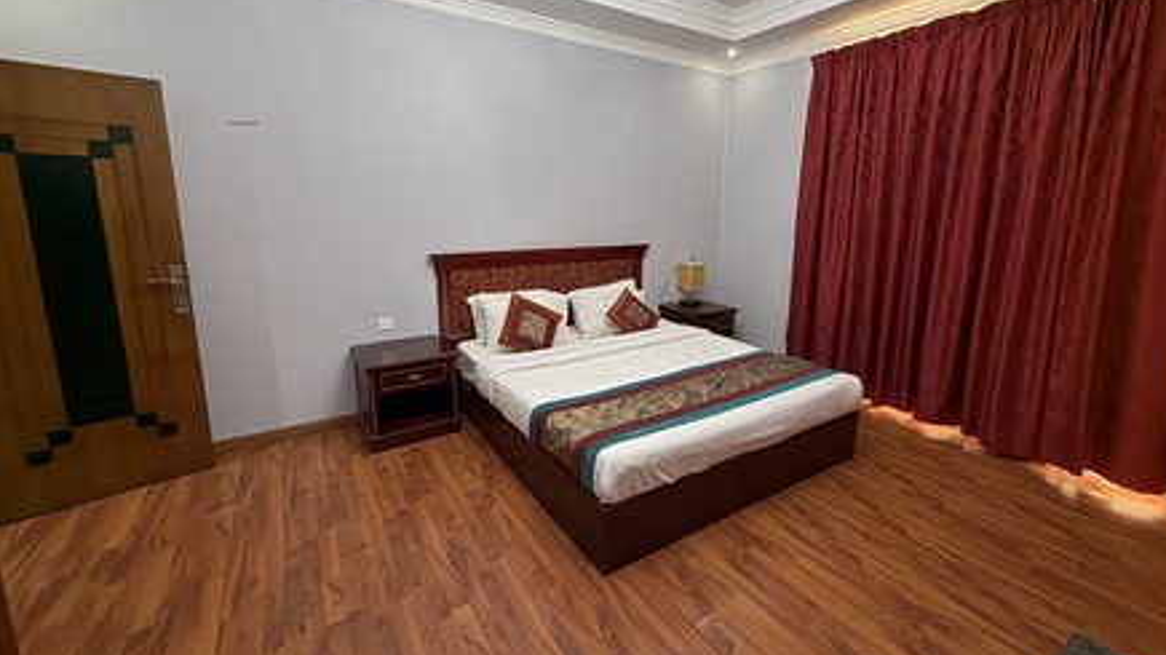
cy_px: 293
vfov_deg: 66.9
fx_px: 495
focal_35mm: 16
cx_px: 608
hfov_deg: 99.3
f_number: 2.2
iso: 400
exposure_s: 1/50
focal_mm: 2.22
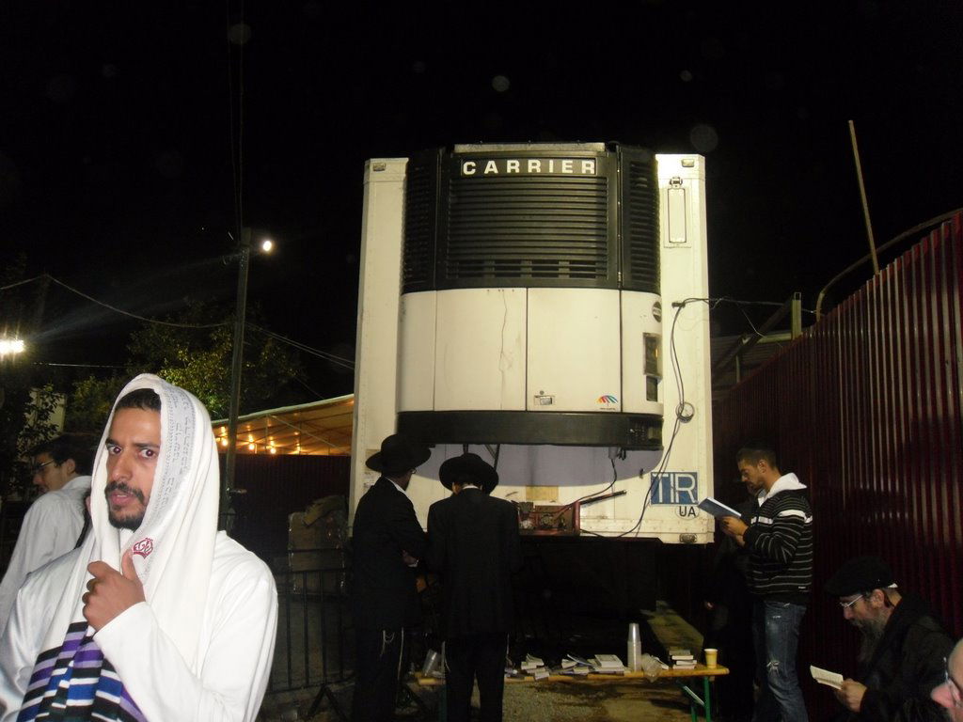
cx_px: 482
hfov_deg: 52.6
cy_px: 361
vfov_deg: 40.7
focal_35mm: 35
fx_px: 974
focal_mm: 6.3
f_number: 3.5
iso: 200
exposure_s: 1/45
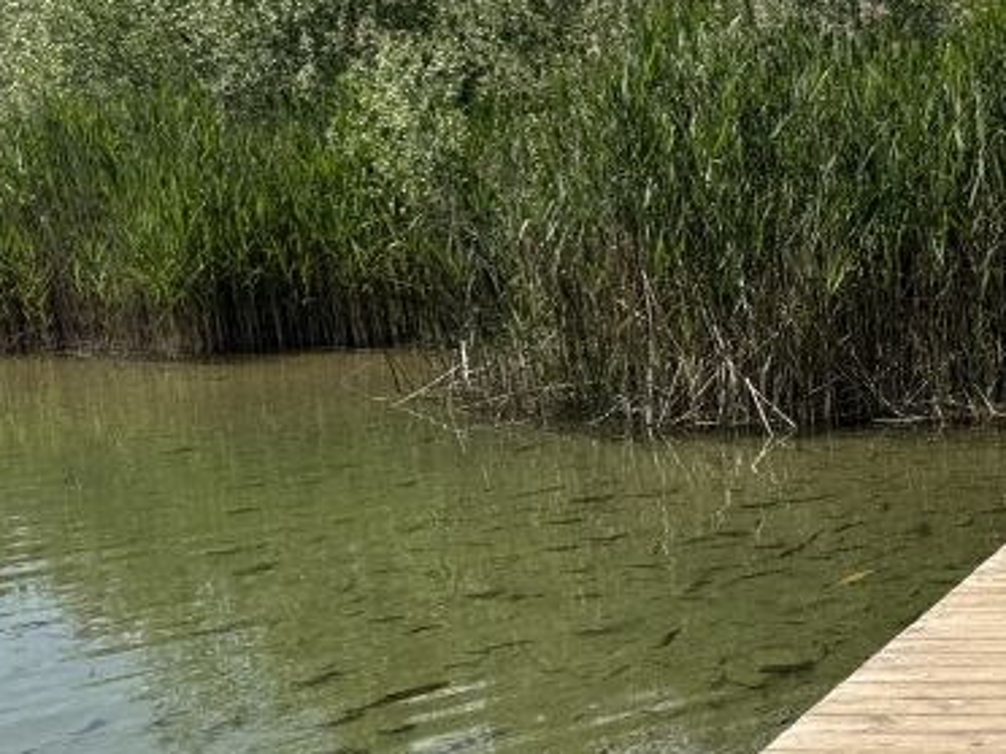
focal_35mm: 65
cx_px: 1122
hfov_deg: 27.2
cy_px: 495
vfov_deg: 22.5
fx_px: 1889
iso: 80
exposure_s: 1/5814
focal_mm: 6.76
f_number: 1.78
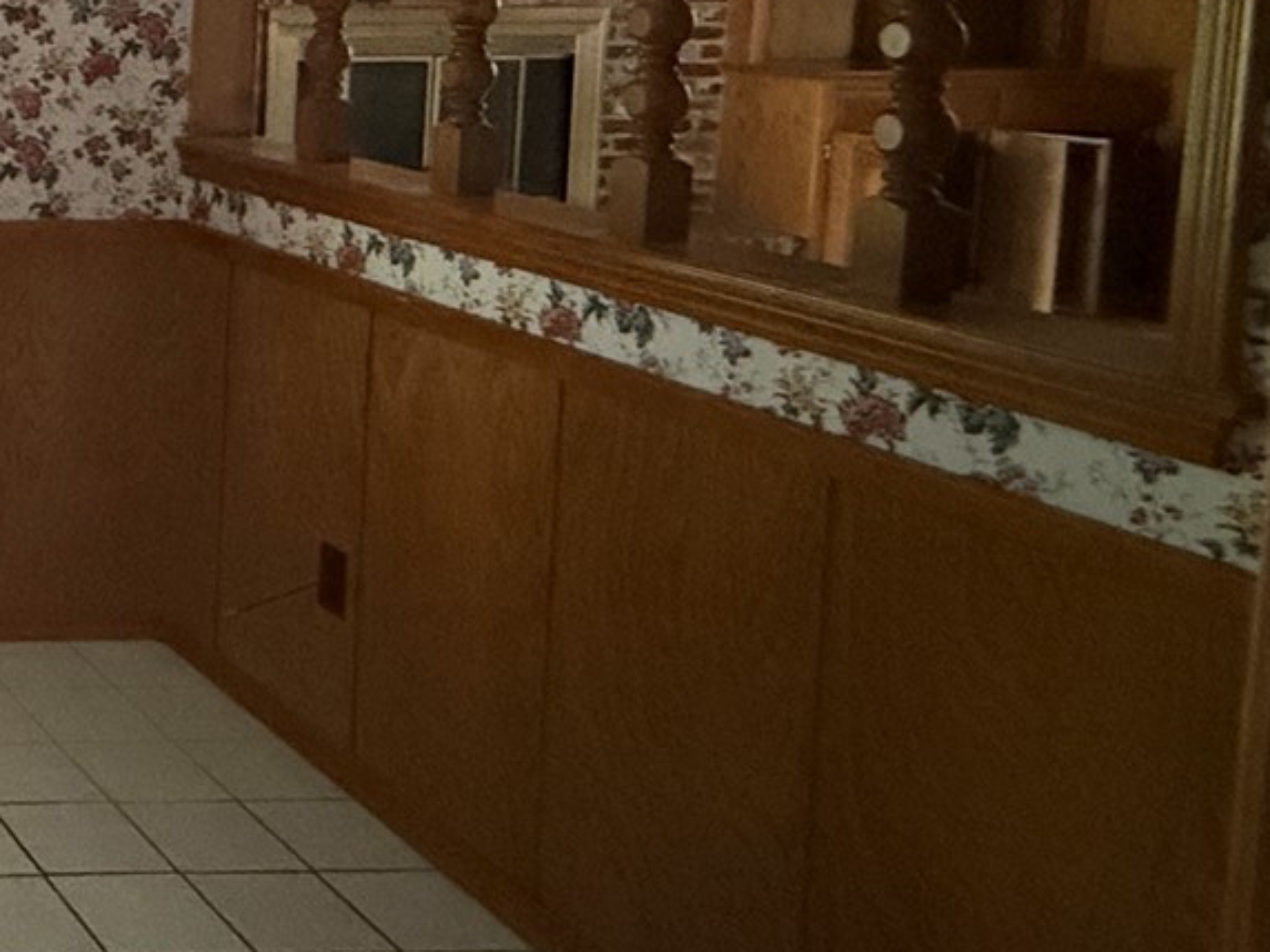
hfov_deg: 27.0
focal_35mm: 47
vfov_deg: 29.4
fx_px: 1724
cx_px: -679
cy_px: 73
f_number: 2.2
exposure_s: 1/60
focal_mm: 2.22
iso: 1250
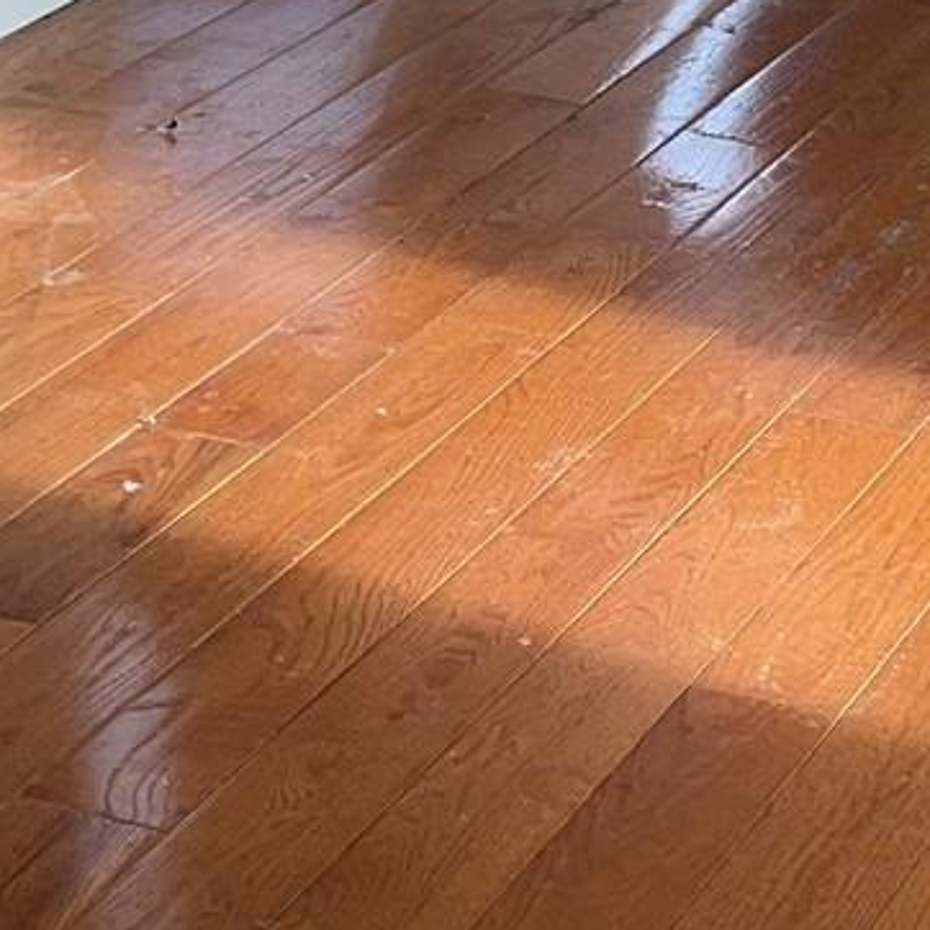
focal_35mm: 125
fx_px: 3799
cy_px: -609
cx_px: 938
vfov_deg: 12.9
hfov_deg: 13.7
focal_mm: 5.1
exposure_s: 1/28
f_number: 1.6
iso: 40
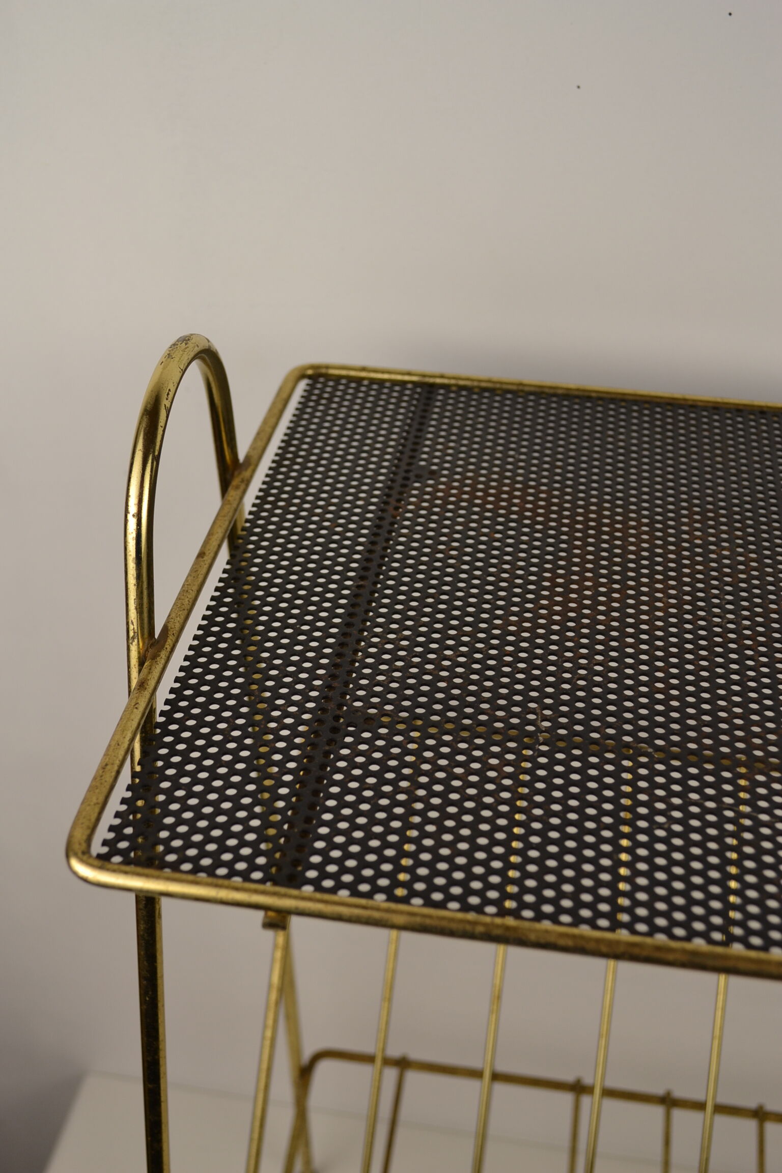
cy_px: 586
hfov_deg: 31.9
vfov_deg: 46.4
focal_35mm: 42
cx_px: 391
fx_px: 1368
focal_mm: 28
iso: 220
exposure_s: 1/125
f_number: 5.6
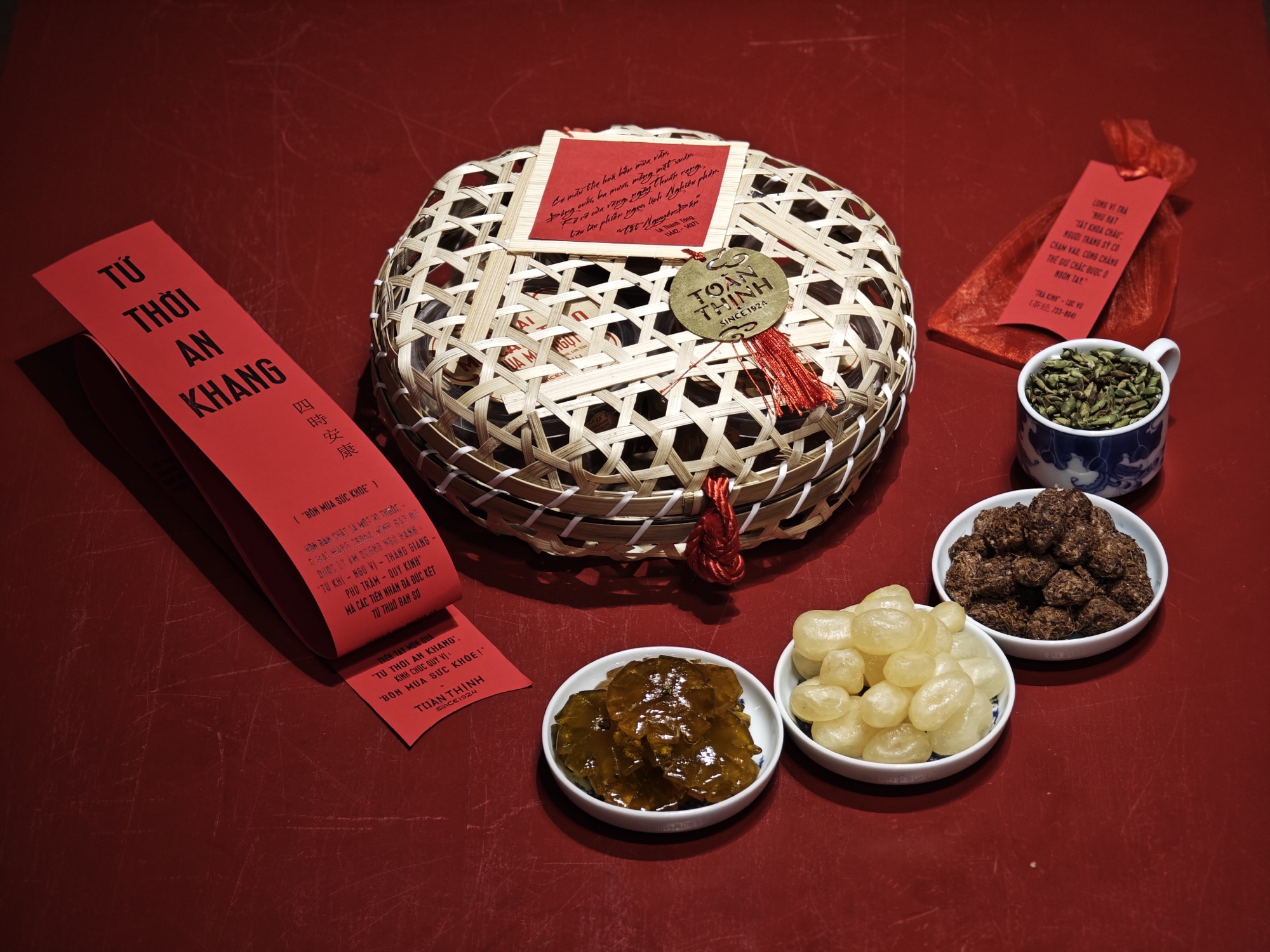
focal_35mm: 120
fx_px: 4403
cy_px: 476
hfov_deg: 16.4
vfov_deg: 12.3
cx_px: 635
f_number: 2.5
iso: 125
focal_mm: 19.4
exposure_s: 1/100
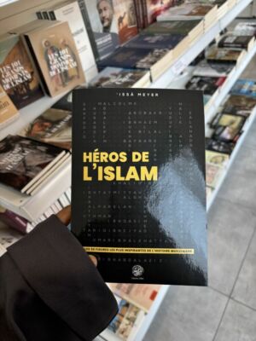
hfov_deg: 53.1
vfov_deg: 67.3
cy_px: 170
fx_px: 256
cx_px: 128
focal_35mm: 26
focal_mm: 5.96
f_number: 1.6
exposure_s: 1/100
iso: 50
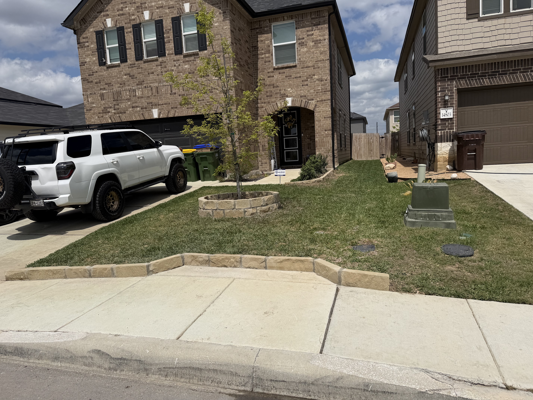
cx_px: 266
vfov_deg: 56.8
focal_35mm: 24
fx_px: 370
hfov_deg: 71.6
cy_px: 200
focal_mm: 6.76
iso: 80
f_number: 1.78
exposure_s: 1/14286
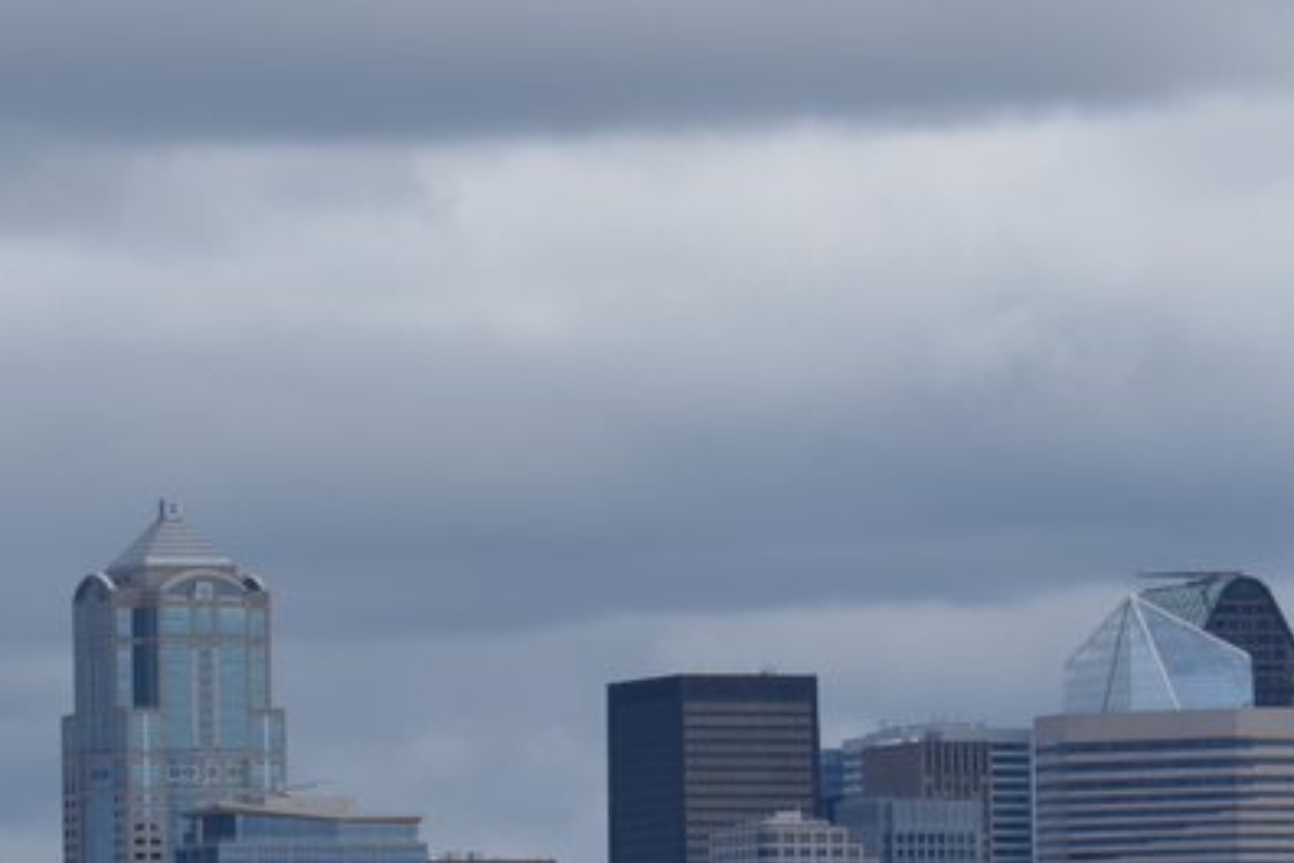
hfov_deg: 5.1
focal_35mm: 404
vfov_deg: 3.4
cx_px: 160
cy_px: 958
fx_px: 14520
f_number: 9
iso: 100
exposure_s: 1/320
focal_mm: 125
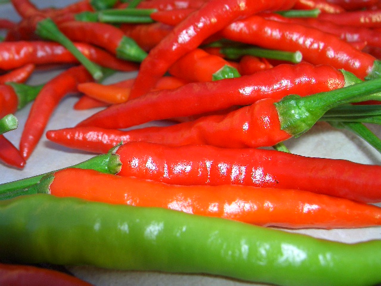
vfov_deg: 36.8
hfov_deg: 47.9
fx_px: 429
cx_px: 190
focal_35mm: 39
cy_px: 143
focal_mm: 8
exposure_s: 1/160
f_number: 4.8
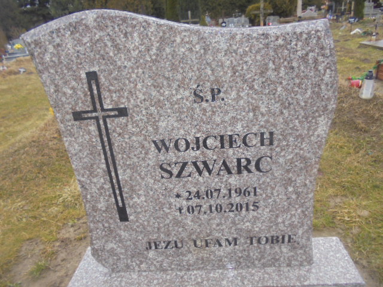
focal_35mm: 26
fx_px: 288
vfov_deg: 53.1
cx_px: 192
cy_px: 144
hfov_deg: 67.3
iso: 100
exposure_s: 1/60
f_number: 3.5
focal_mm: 4.6
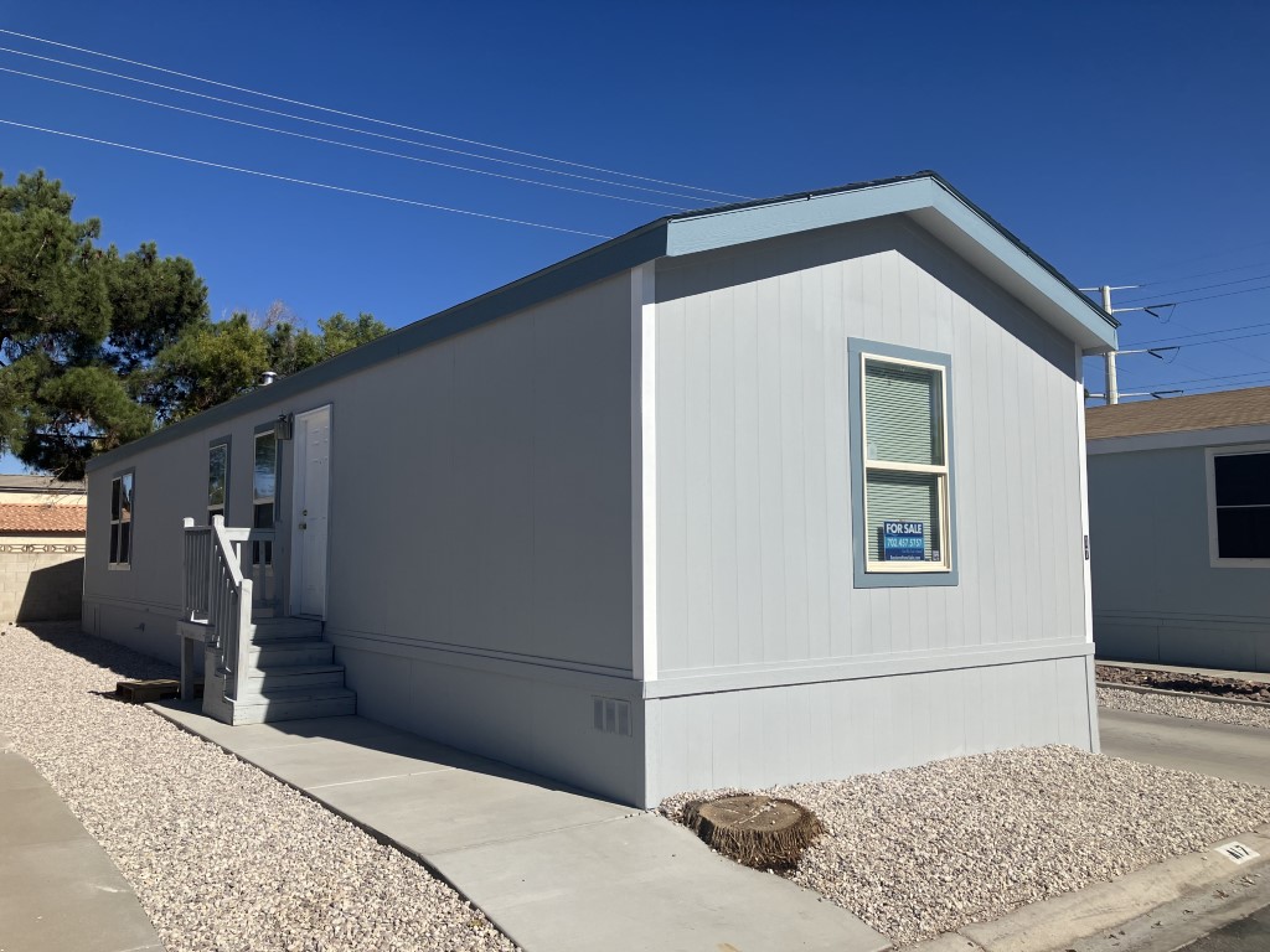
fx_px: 1027
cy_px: 476
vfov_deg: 49.7
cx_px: 635
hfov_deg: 63.4
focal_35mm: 28
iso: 32
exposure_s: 1/4878
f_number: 1.8
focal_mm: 3.99
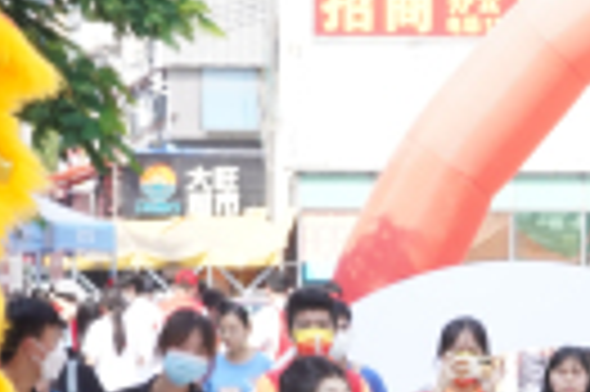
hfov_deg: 4.8
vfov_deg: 3.2
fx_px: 7006
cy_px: 313
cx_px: 707
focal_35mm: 428
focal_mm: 70
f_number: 16
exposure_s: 1/30
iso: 250
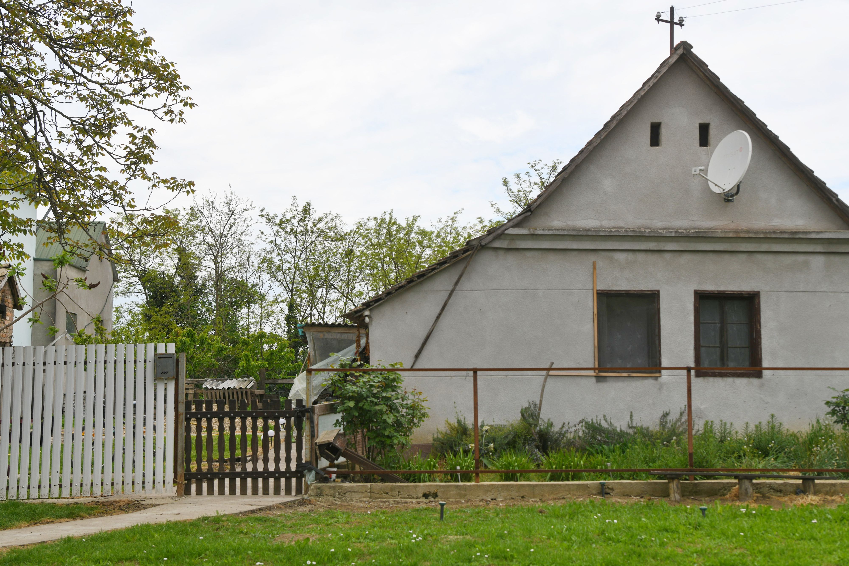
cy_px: 283
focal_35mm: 44
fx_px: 1038
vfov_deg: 30.5
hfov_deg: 44.5
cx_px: 424
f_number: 5.6
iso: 125
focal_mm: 44
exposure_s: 1/640
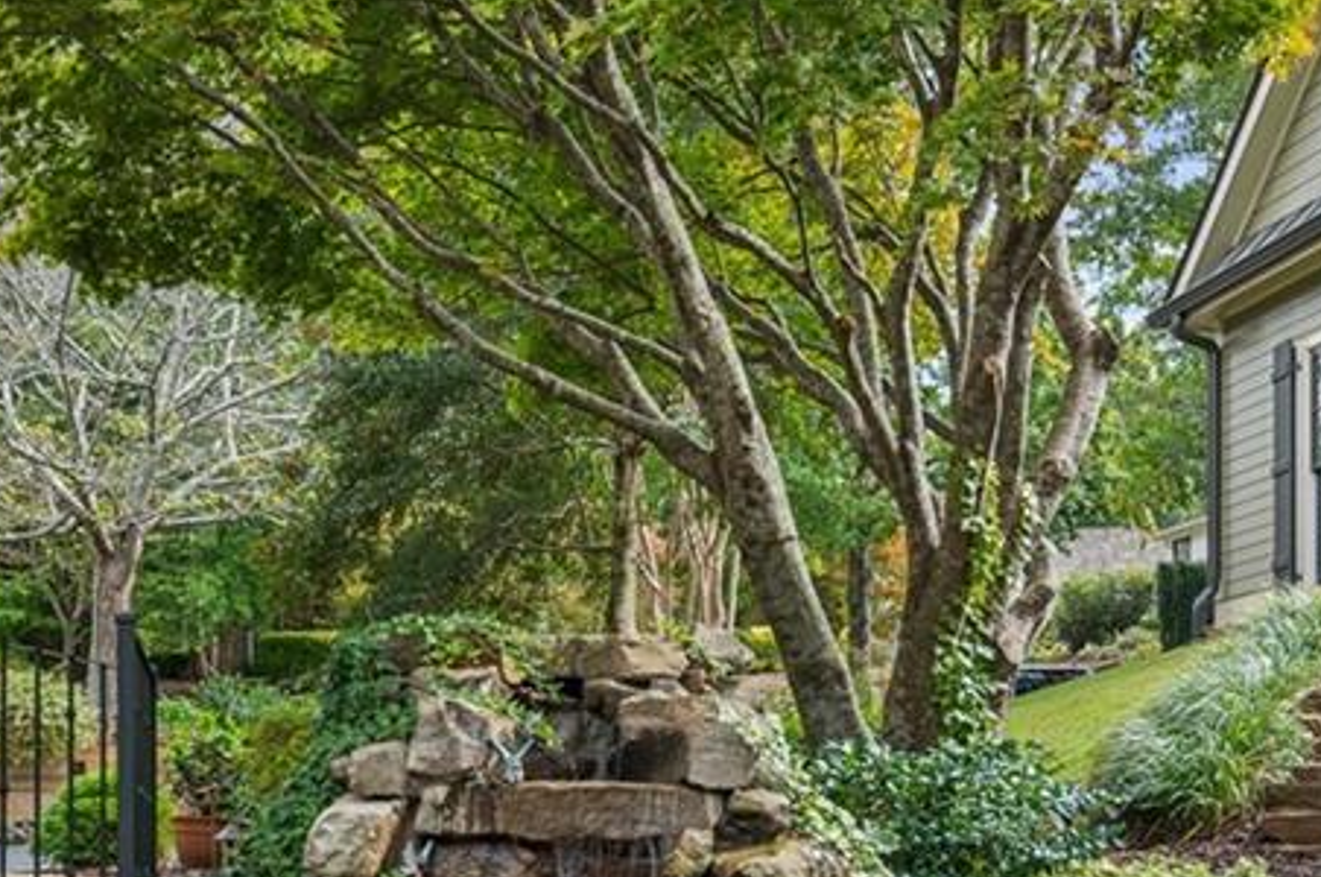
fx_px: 2492
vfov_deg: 19.4
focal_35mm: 68
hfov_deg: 28.9
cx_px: 237
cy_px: 890
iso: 100
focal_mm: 20
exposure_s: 1/25
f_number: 8
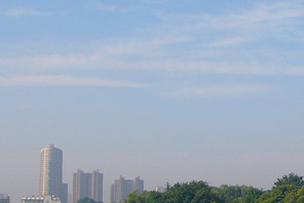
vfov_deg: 13.6
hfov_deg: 19.5
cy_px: 65
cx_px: 320
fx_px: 854
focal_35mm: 101
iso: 50
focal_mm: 6
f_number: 4
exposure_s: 1/500
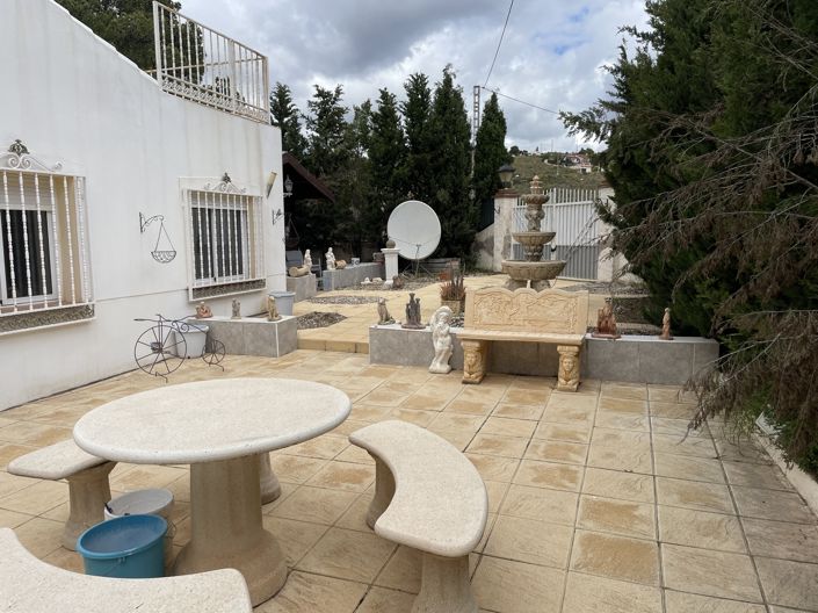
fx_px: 614
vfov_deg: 53.0
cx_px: 409
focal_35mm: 26
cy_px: 306
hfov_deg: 67.3
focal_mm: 4.2
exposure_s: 1/3205
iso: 32
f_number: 1.6
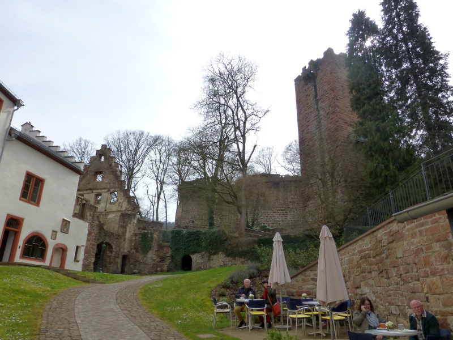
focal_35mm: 25
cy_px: 170
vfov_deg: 54.9
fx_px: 327
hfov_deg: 69.4
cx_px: 226
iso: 160
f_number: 4
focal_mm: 4.3
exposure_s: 1/800
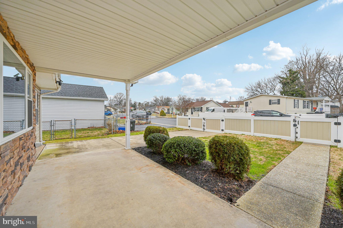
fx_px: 133
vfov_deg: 81.1
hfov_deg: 104.3
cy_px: 114
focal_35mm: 14
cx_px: 172
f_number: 8
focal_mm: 14
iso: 100
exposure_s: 1/250
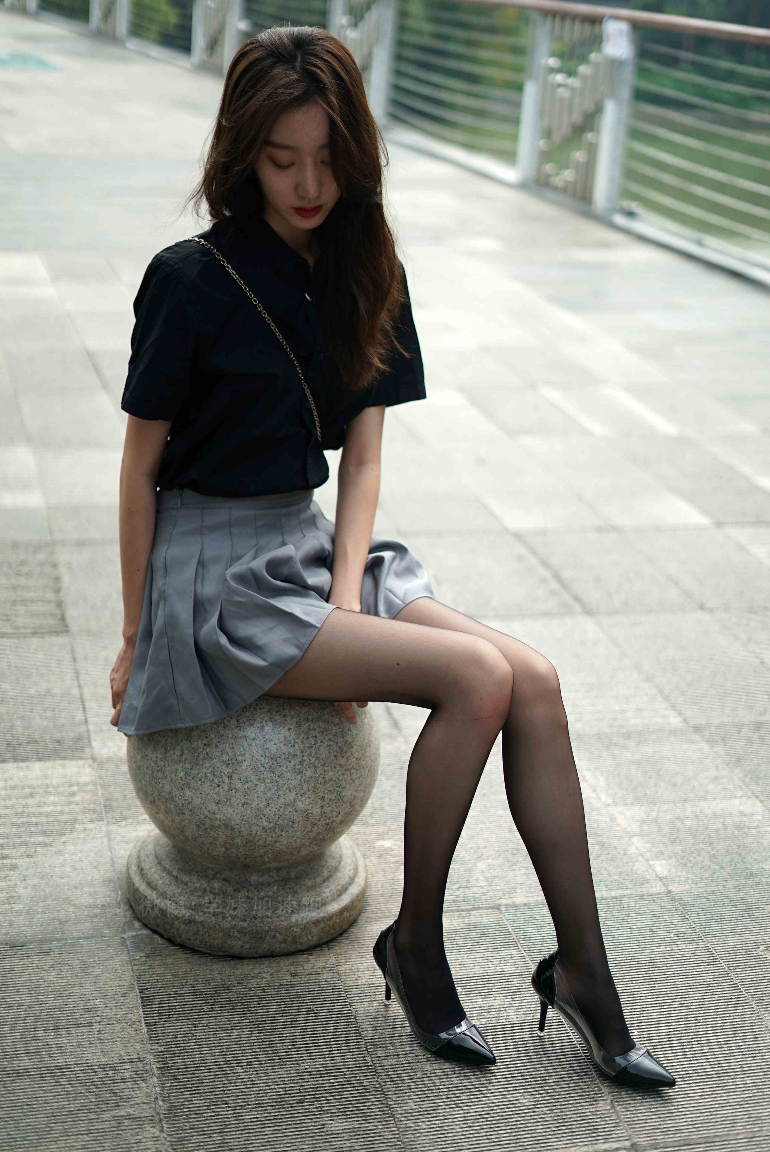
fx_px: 1602
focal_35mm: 50
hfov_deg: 27.0
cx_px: 385
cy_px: 576
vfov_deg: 39.6
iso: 200
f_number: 1.8
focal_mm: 50
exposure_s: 1/4000
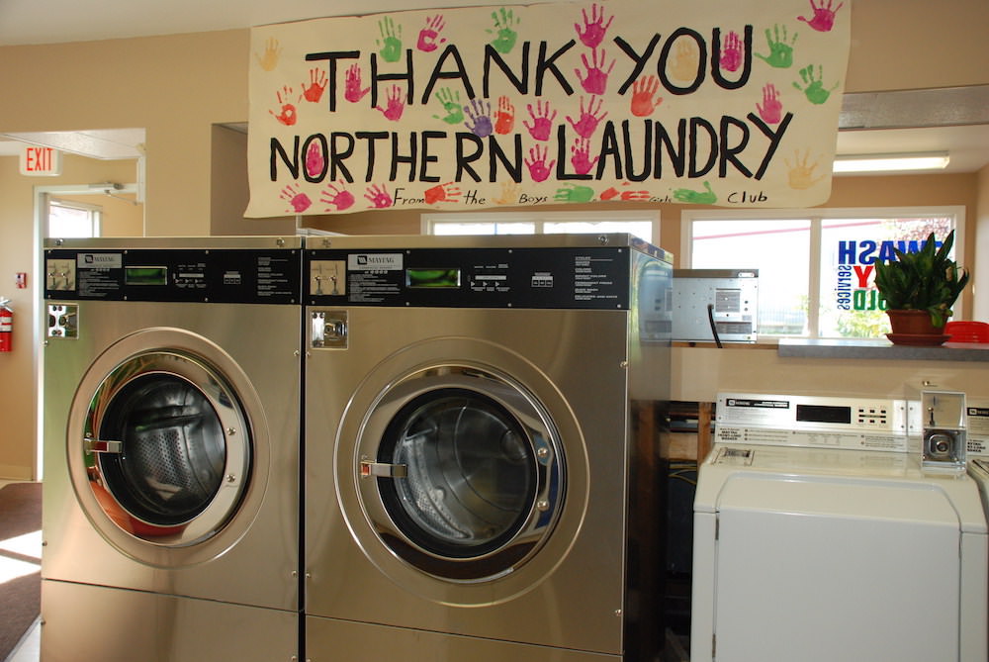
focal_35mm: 33
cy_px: 331
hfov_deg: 57.2
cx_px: 494
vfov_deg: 40.1
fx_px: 907
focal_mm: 22
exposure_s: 1/60
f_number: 5
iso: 800
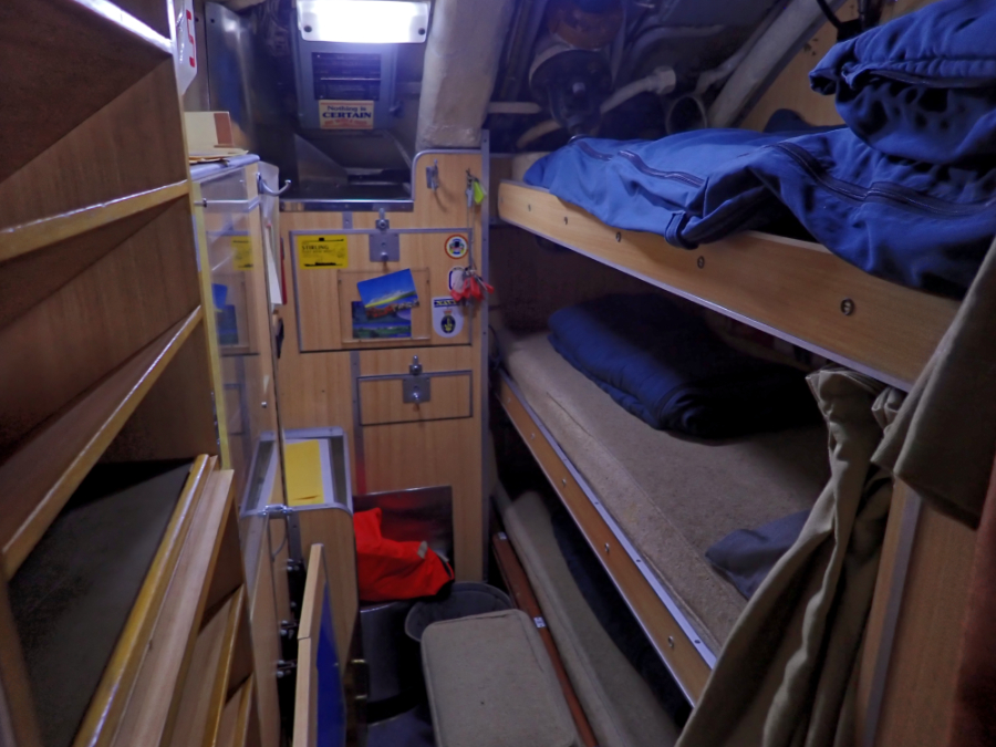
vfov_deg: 54.9
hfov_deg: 69.4
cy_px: 374
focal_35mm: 25
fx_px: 719
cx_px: 498
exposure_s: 1/15
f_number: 2
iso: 800
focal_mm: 4.5
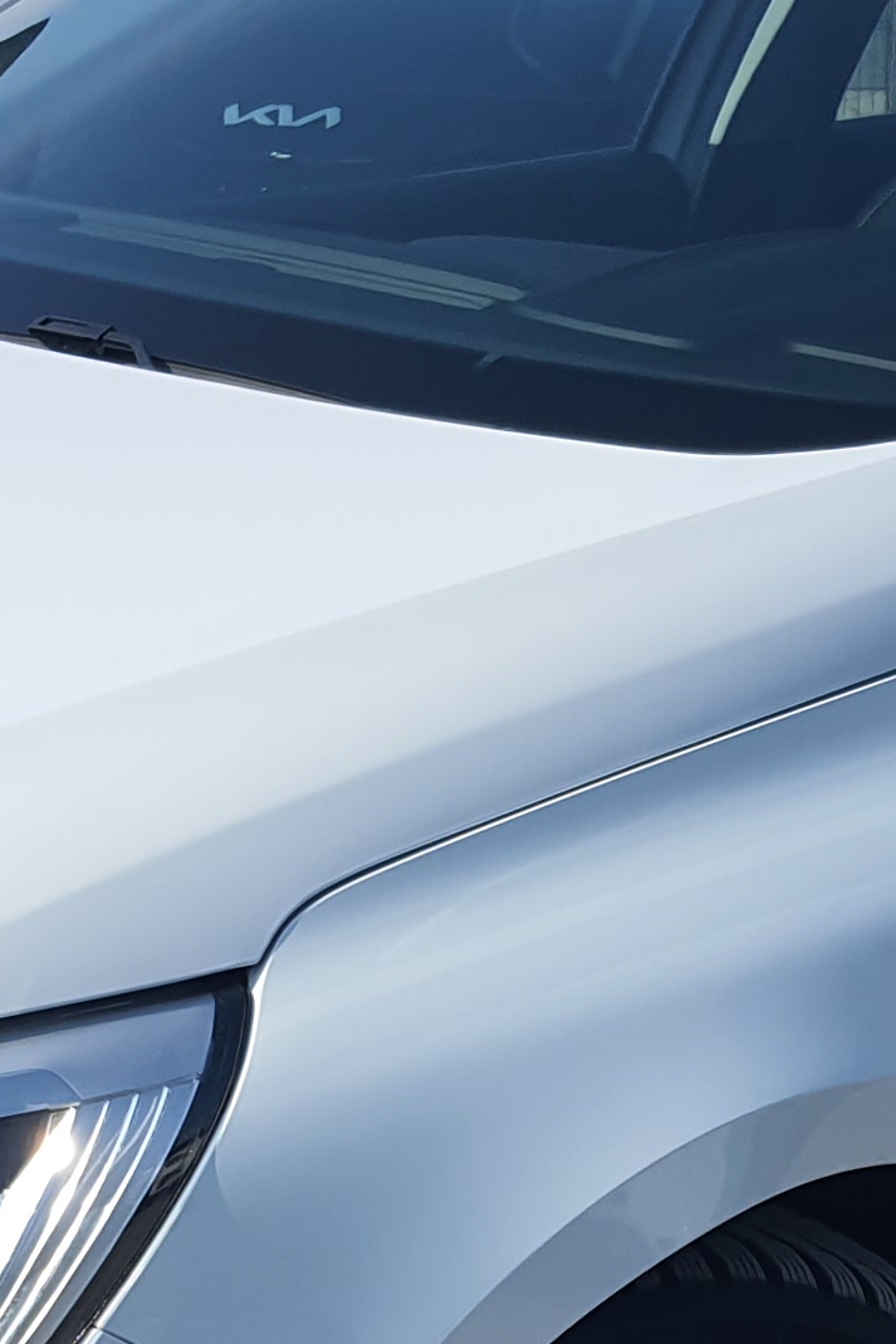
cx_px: 593
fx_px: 3806
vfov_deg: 19.4
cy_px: 1358
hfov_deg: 13.4
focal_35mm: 102
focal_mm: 4.32
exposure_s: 1/3424
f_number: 1.7
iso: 50
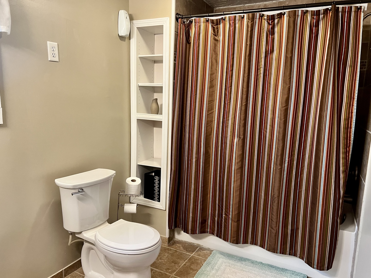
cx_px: 186
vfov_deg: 53.1
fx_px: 279
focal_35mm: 26
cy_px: 139
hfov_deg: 67.3
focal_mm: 5.7
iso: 320
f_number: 1.5
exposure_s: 1/60
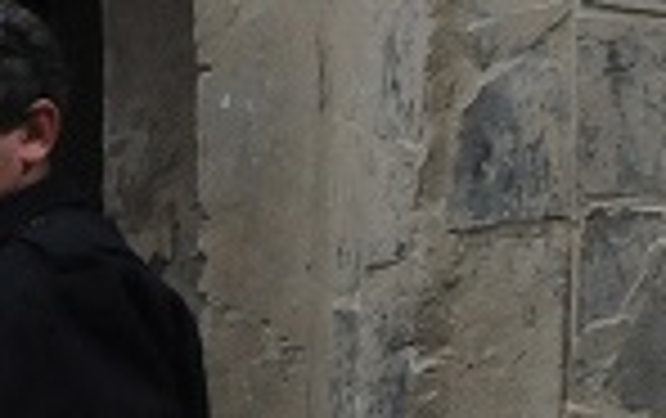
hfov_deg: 8.5
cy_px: 472
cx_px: -1575
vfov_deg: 7.0
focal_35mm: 188
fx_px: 3412
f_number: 9
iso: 800
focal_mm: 17
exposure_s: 1/250
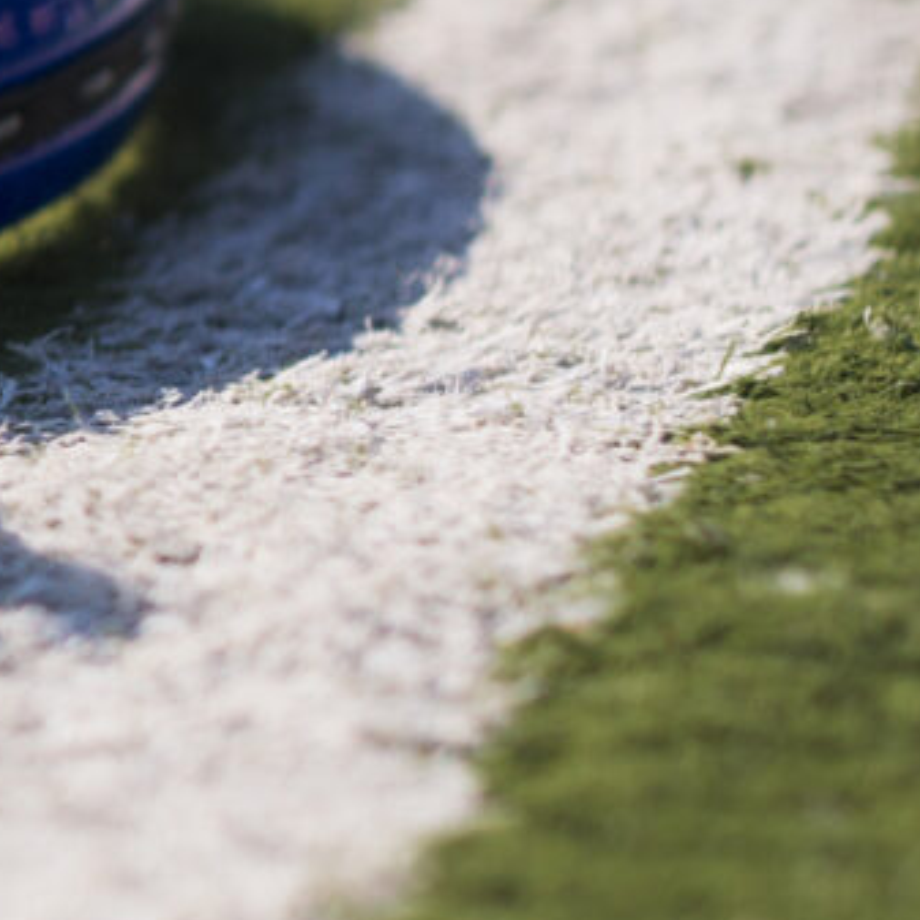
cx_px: -2421
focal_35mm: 323
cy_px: -288
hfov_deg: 5.0
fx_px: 9712
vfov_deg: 5.4
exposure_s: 1/1000
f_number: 3.2
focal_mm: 50
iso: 160
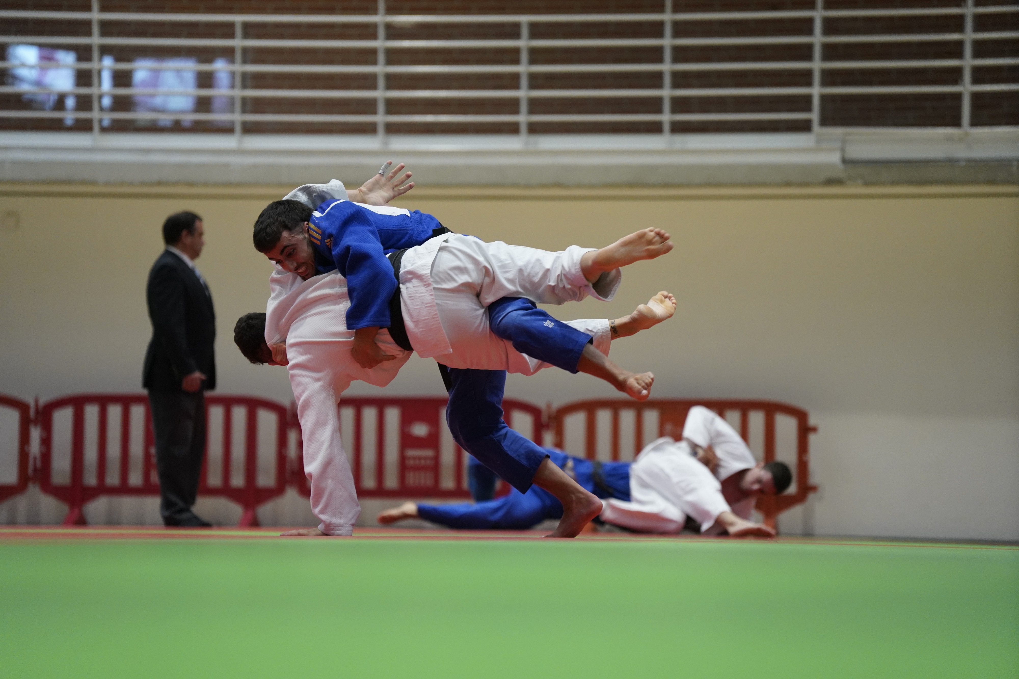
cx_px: 510
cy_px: 340
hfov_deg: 10.3
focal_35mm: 200
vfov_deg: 6.9
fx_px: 5660
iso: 4000
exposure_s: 1/640
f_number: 4
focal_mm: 200
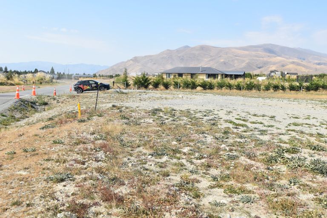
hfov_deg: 53.1
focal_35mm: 36
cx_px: 164
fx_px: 327
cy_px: 109
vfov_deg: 36.9
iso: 200
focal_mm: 24
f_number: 10
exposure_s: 1/400
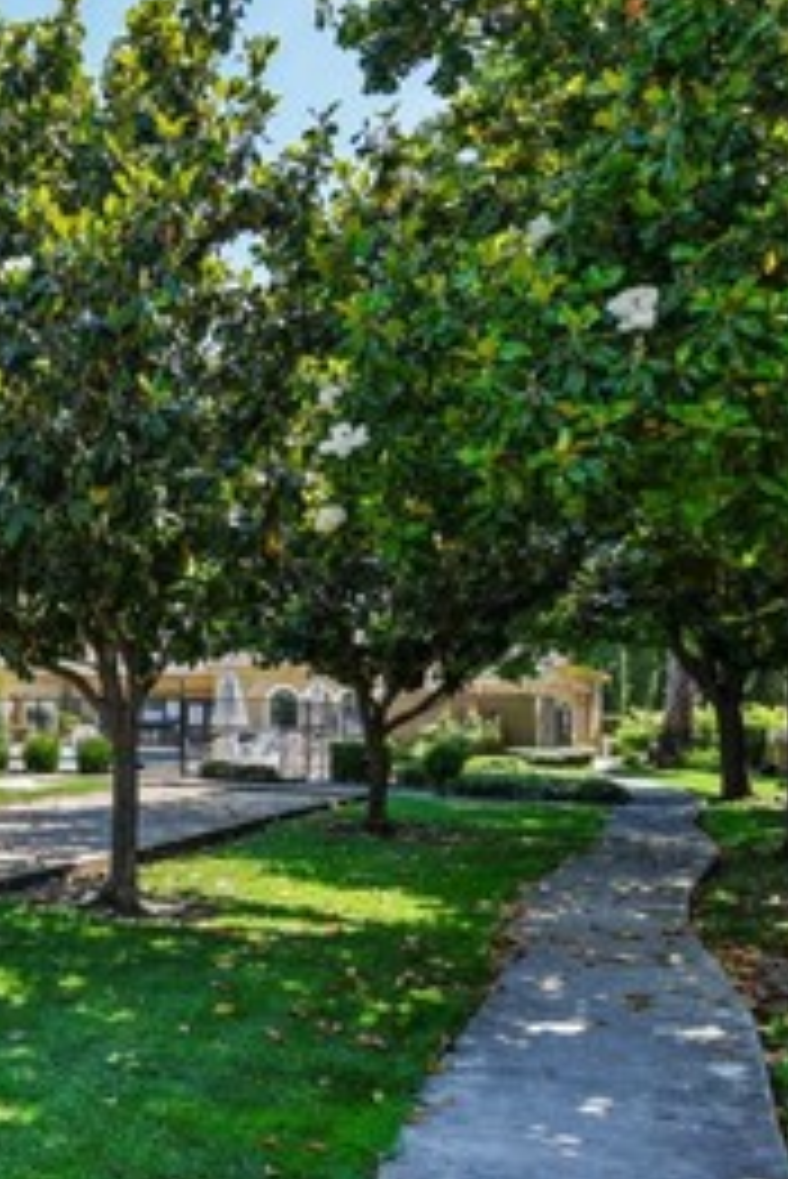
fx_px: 1279
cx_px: -180
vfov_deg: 49.1
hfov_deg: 29.1
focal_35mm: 39
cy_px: 724
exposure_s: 1/160
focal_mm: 16
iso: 100
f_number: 8
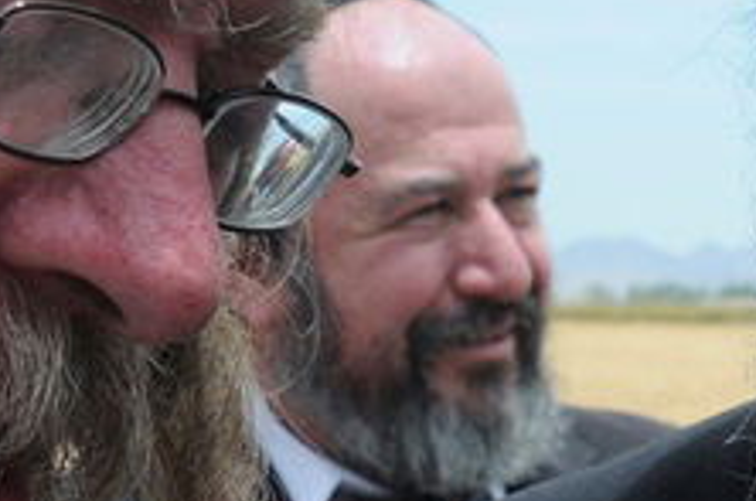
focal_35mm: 194
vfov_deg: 7.0
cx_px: 1212
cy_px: 702
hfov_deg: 10.2
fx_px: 4065
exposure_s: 1/320
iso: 250
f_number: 9
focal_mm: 28
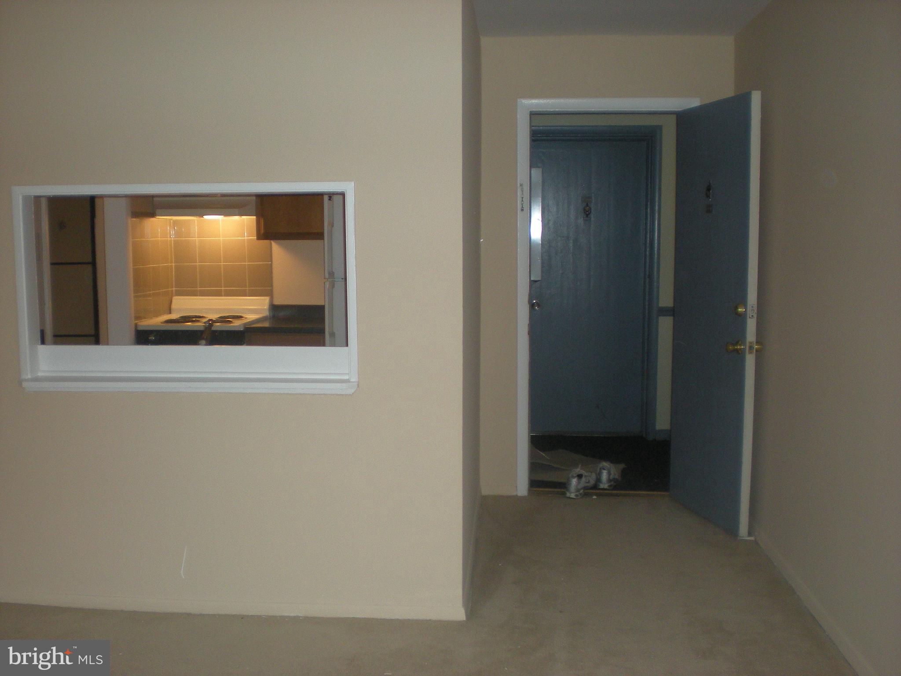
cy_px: 338
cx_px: 450
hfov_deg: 49.0
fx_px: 989
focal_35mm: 38
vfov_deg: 37.7
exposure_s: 1/60
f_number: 3.1
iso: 155
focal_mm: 6.3
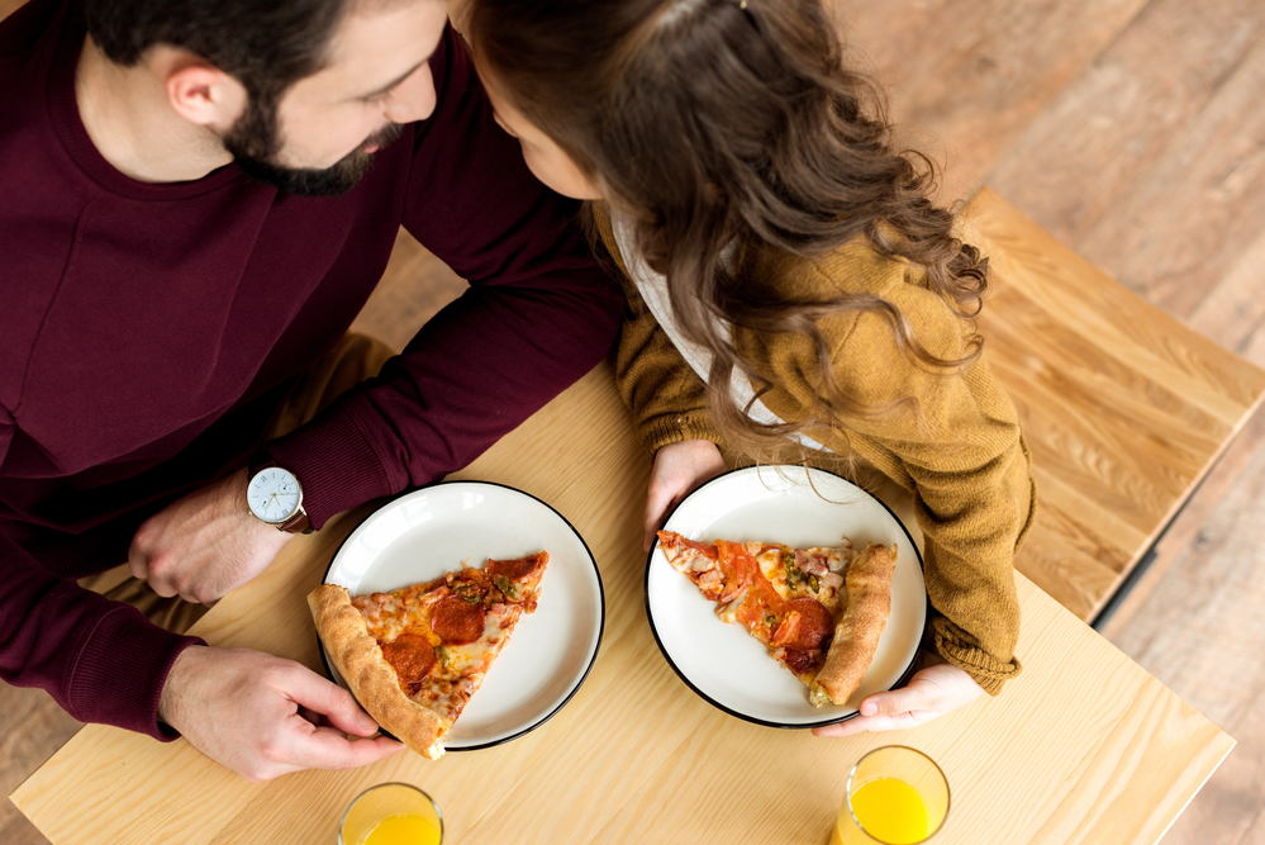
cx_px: 632
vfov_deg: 27.0
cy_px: 422
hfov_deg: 39.6
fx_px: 1758
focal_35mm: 50
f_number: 3.5
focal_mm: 50
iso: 400
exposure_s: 1/200
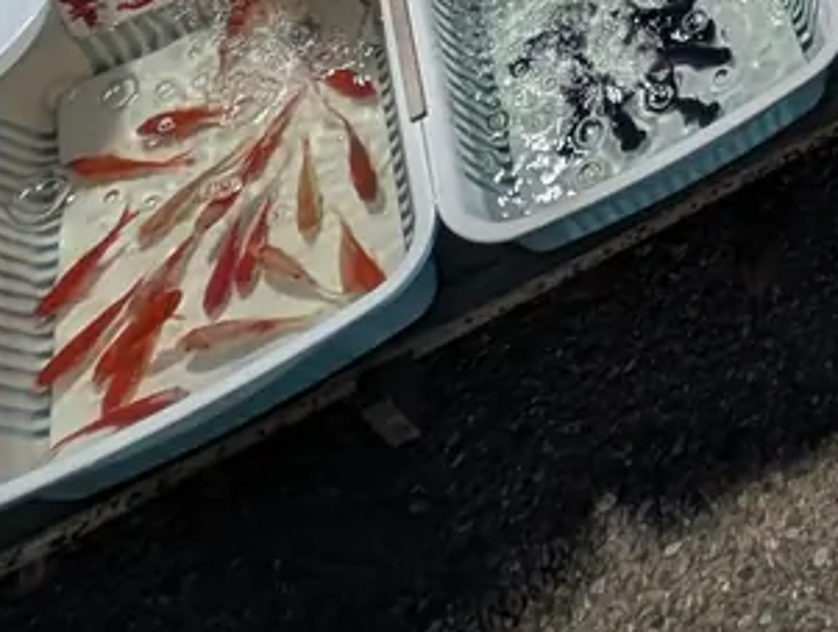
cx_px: 1100
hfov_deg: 29.7
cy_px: -615
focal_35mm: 51
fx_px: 1237
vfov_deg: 18.8
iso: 66
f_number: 1.95
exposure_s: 1/33.3
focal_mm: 2.23
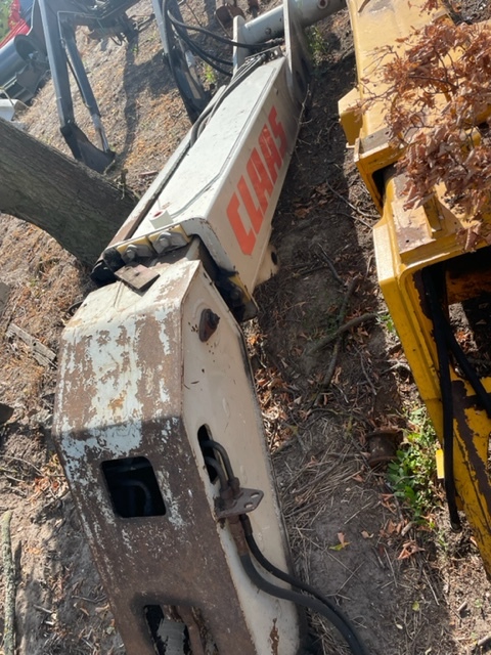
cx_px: 246
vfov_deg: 67.3
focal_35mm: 26
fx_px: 492
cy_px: 328
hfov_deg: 53.1
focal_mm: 4.2
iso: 50
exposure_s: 1/1887
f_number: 1.6
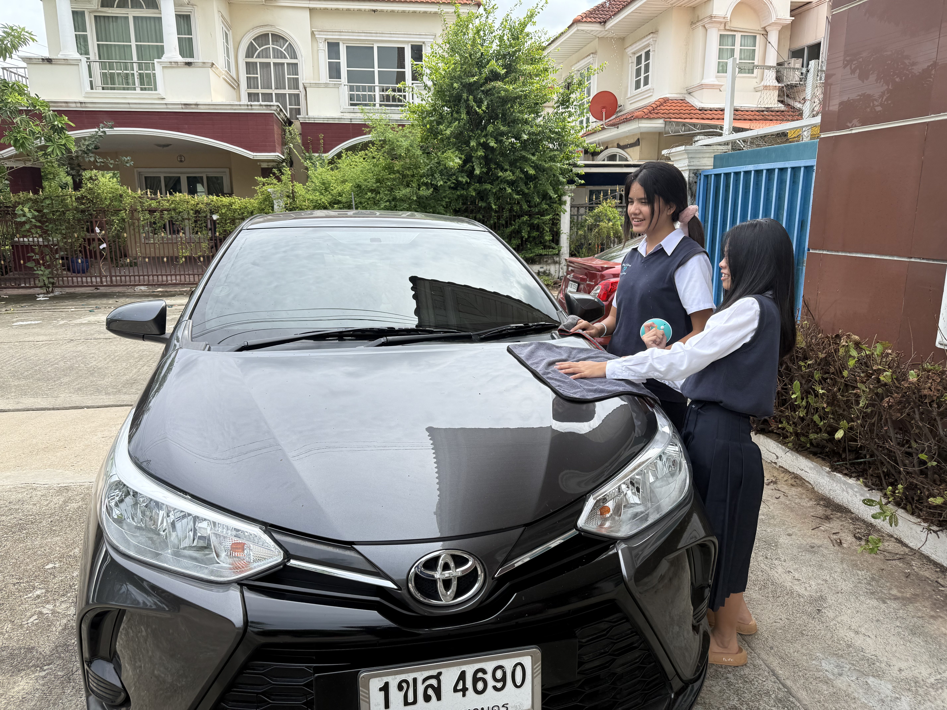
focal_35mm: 24
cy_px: 355
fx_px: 657
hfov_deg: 71.6
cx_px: 474
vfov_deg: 56.8
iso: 80
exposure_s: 1/2299
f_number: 1.78
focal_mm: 6.76
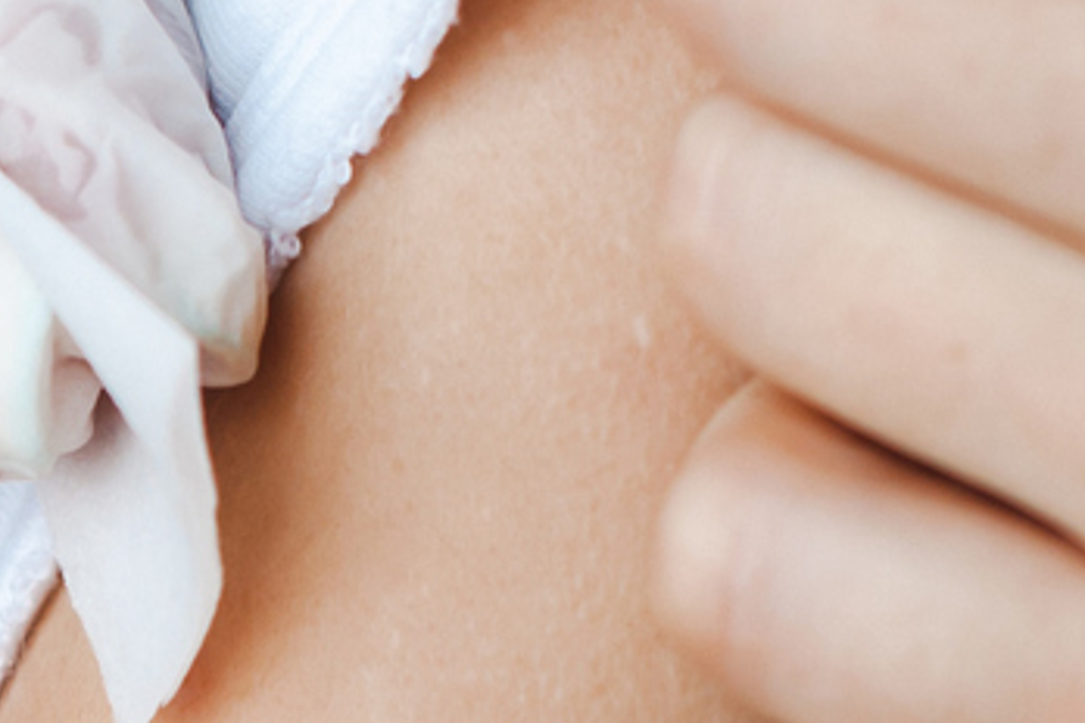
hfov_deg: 6.7
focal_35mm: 305
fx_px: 9192
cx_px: -313
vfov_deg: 4.5
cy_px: 1050
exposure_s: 1/500
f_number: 3.5
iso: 250
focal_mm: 50
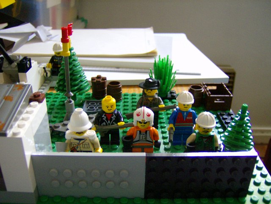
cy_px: 102
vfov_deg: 39.7
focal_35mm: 36
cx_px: 136
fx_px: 282
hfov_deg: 51.4
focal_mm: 6
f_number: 2.8
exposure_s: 1/5.37
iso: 200
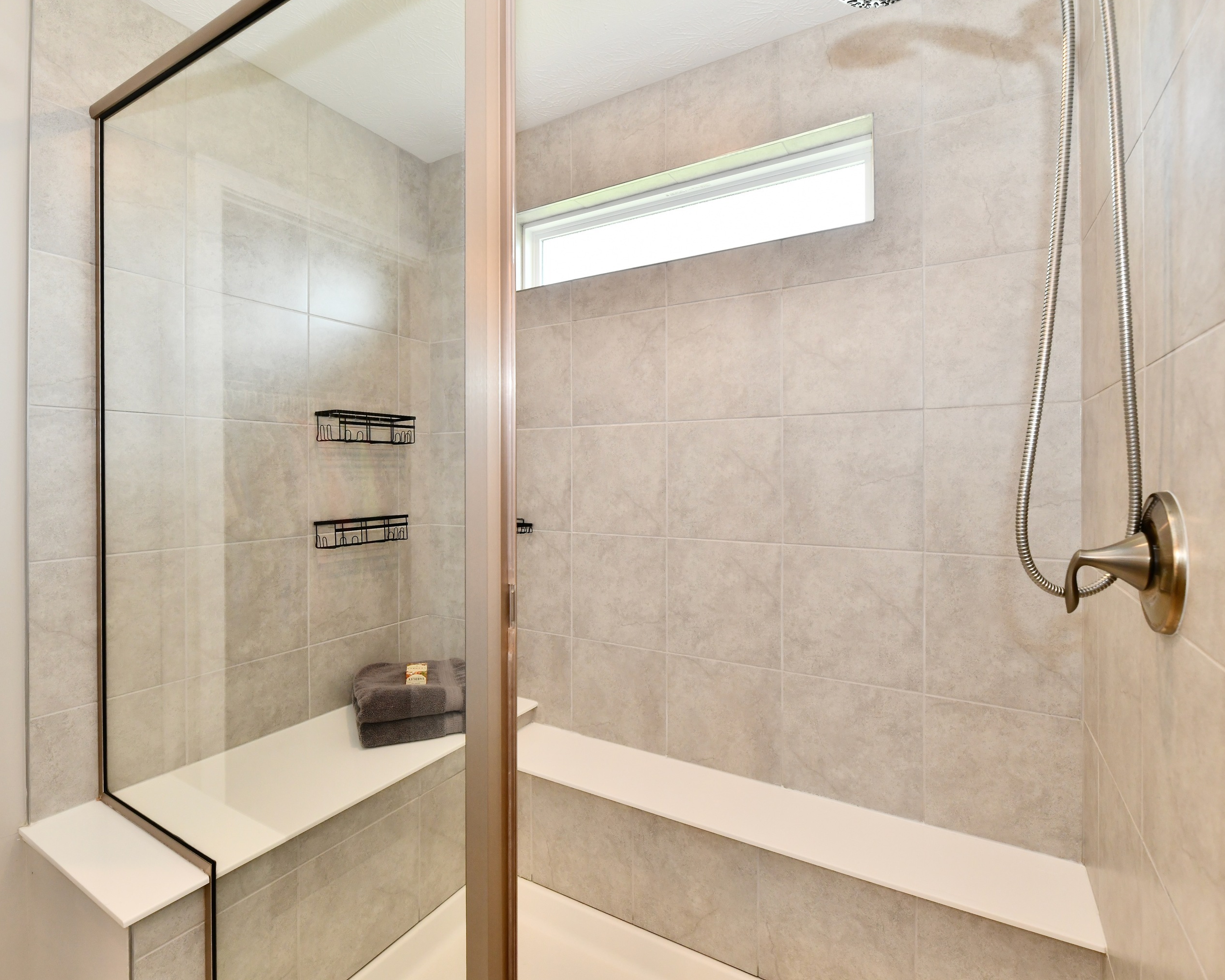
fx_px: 580
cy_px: 483
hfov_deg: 93.1
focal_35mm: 16
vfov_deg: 80.4
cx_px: 621
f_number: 6.3
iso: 640
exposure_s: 1/125
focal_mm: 14
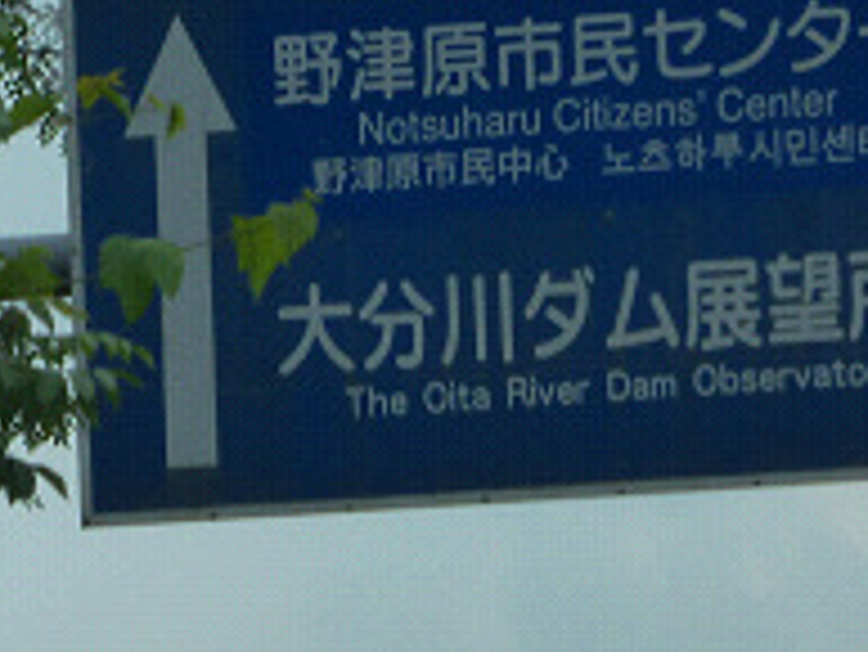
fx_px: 16811
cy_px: 425
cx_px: 798
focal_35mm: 670
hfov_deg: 3.0
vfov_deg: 2.2
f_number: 4
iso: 160
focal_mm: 44
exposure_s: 1/1000
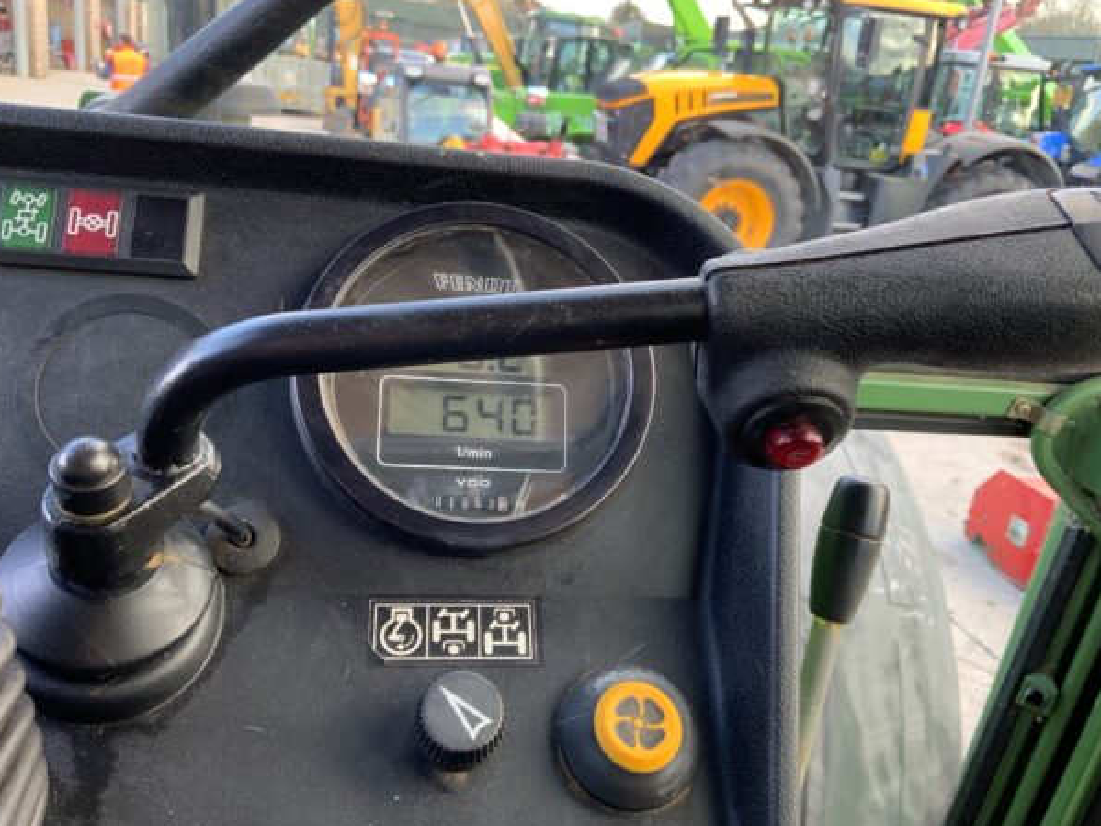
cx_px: 546
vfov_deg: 45.4
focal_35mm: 31
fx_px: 986
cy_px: 423
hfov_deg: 58.4
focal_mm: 3
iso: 64
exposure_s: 1/92
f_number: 1.8
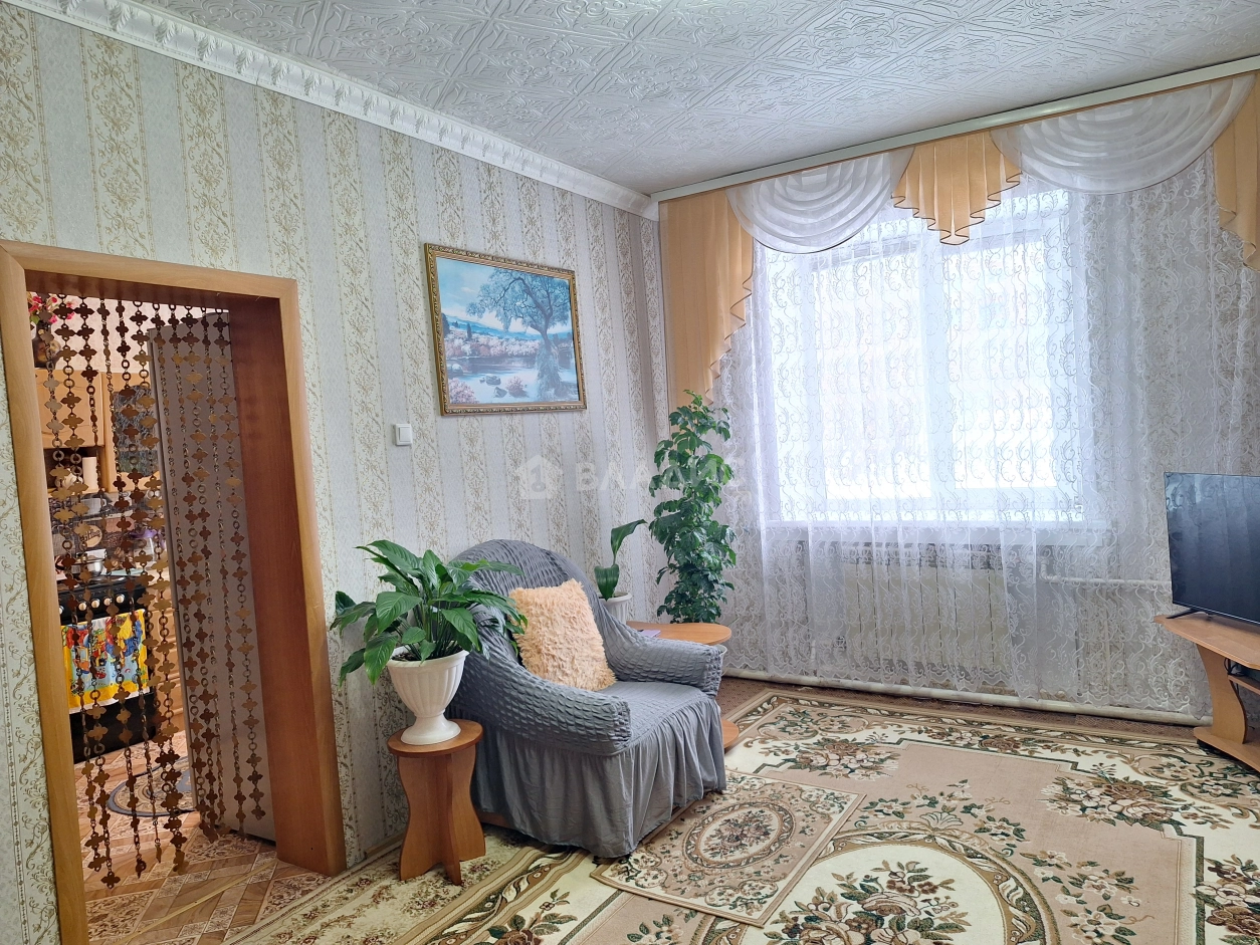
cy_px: 472
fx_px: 837
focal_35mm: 23
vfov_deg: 58.9
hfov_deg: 73.9
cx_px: 630
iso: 200
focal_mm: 5.54
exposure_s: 1/50
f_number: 1.8
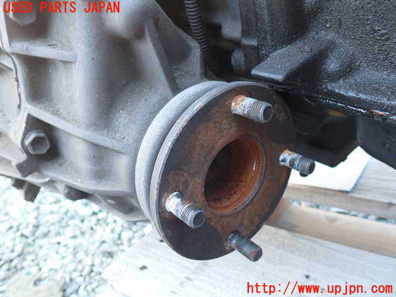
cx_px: 198
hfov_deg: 60.0
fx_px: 343
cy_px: 148
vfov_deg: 46.8
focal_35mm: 30
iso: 200
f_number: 2.3
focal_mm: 5.4
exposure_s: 1/40
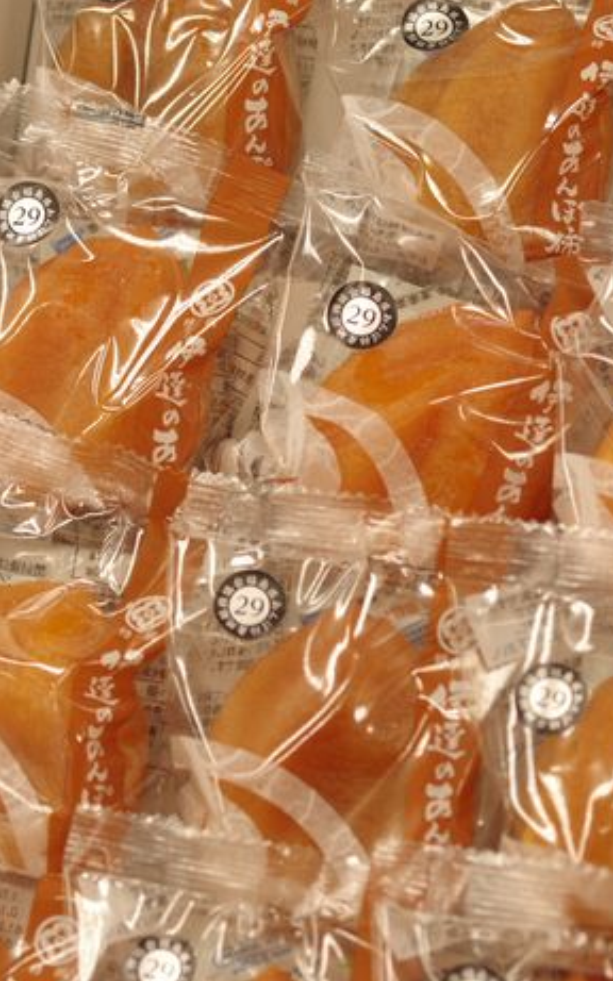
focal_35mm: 116
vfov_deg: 18.0
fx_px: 3102
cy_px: 493
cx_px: 196
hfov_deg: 11.3
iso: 800
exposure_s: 1/100
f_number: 4
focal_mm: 50
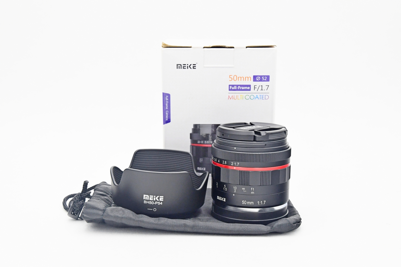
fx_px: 635
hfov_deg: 35.1
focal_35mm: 57
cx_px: 200
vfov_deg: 23.8
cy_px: 134
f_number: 8
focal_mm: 38
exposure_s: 1/125
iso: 1250
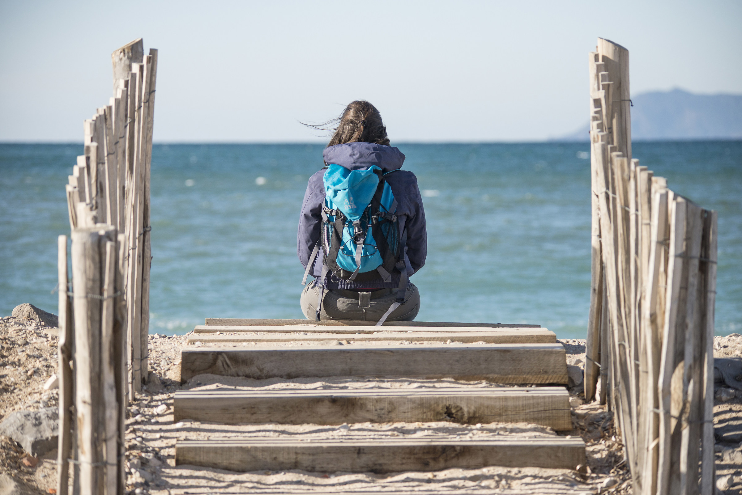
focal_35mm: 170
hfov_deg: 12.1
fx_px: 3505
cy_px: 248
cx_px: 371
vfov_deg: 8.1
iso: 400
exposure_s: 1/4000
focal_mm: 170
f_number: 5
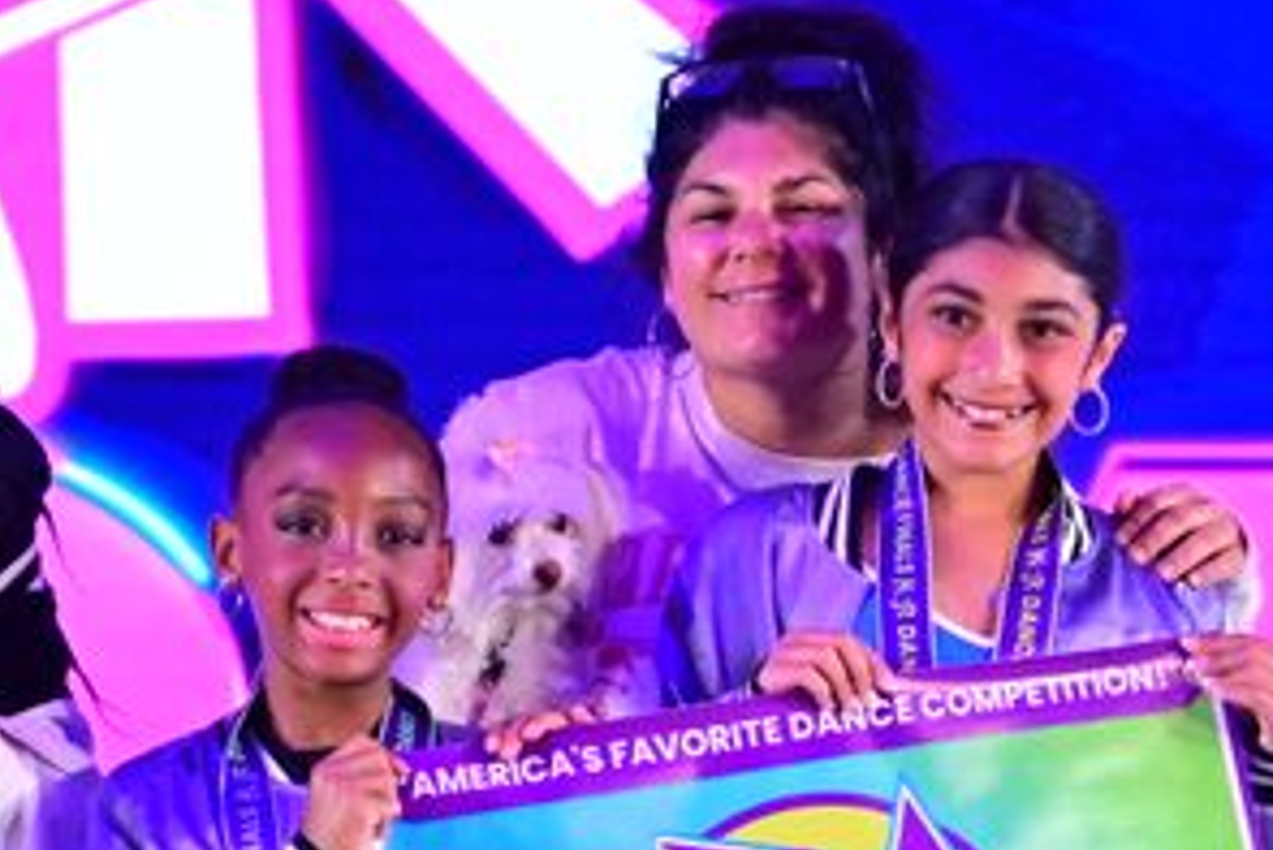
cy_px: 734
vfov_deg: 3.9
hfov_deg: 5.8
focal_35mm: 356
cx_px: -319
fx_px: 12594
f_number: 3.2
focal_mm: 70
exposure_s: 1/1000
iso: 4000
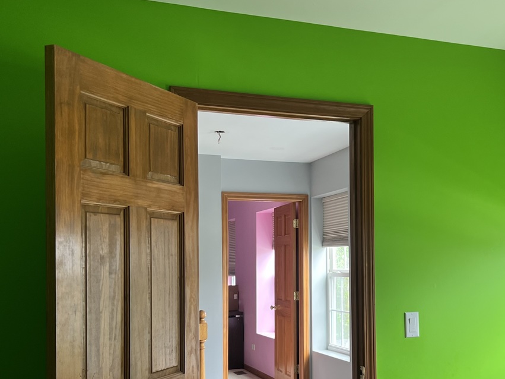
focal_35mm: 44
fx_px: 642
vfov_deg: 32.7
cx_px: 332
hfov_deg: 42.4
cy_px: 245
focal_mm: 5.7
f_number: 1.5
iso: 100
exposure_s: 1/121
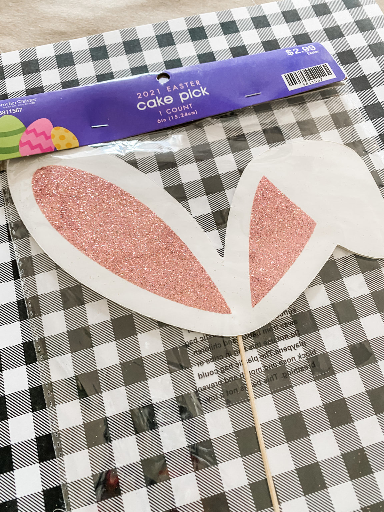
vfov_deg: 67.3
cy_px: 256
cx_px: 192
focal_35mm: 26
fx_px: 385
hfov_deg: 53.1
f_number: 1.8
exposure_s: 1/60
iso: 320
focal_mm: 4.25
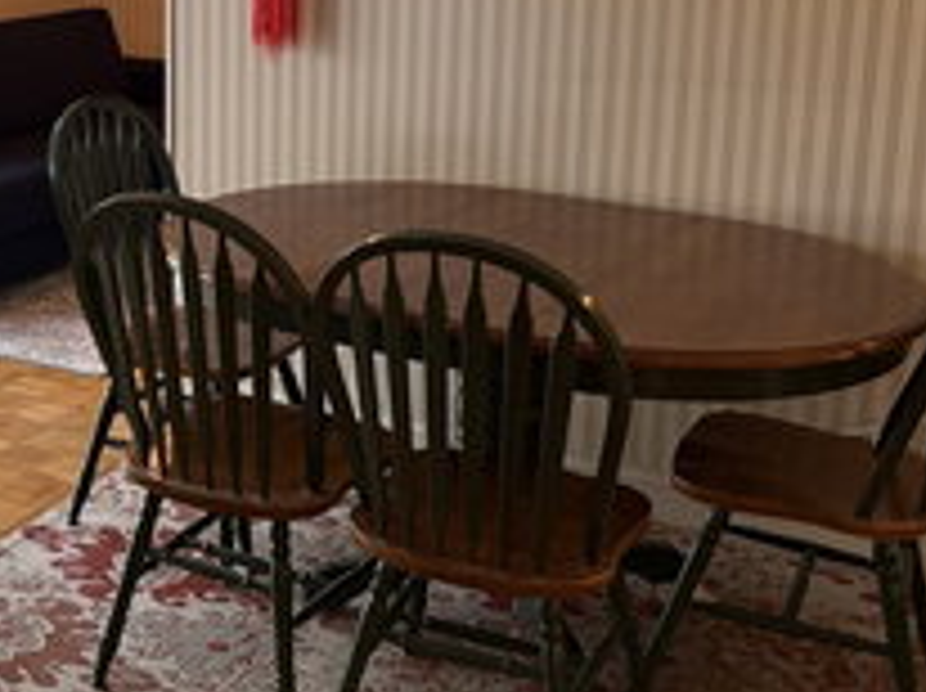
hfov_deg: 34.3
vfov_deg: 26.5
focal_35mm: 54
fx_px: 1443
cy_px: 153
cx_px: 160
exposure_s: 1/120
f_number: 1.6
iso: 200
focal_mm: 5.96
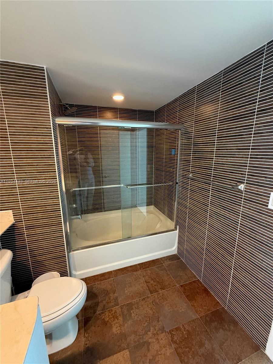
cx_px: 136
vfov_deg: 102.1
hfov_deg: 85.7
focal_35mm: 14
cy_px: 182
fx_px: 147
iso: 640
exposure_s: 1/60
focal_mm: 2.22
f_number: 2.2
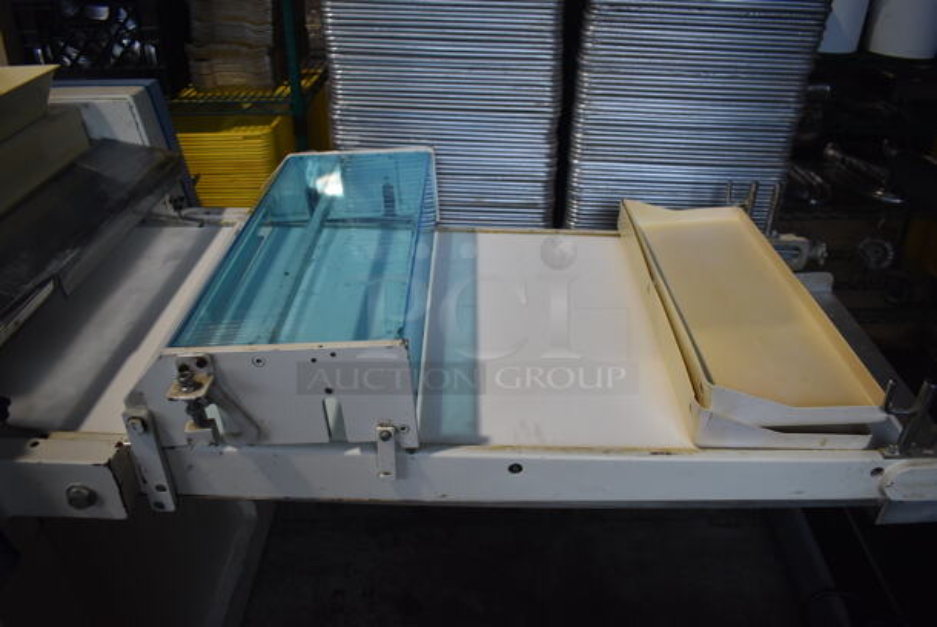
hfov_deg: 67.3
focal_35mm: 27
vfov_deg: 48.0
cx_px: 468
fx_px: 703
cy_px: 314
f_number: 3.5
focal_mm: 18
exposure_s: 1/250
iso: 800
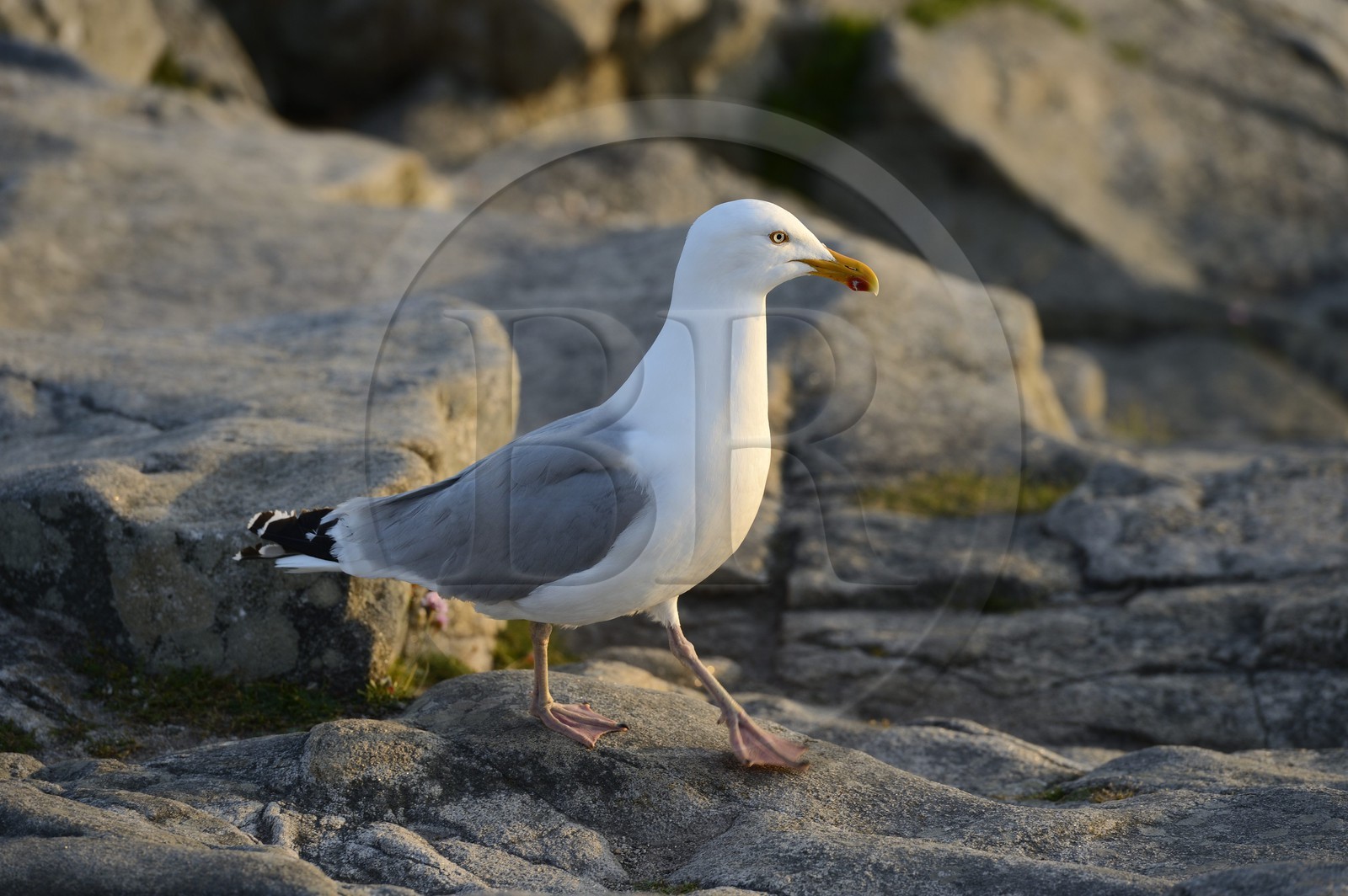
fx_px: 7483
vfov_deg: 6.9
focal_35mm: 200
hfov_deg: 10.3
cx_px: 674
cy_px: 448
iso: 200
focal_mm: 200
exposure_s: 1/320
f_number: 5.6
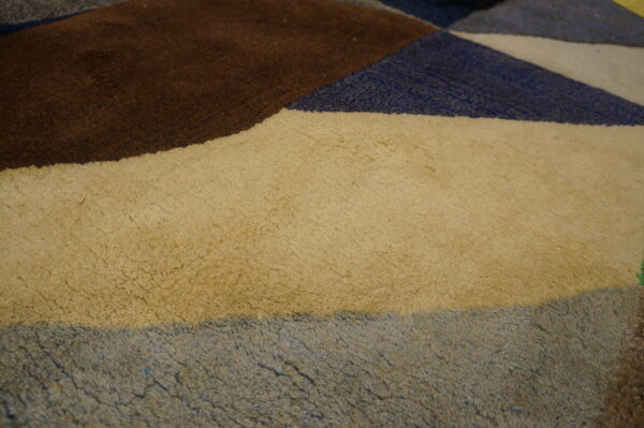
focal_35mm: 27
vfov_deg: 47.9
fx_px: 483
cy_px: 214
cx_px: 322
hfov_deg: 67.4
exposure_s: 1/60
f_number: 4
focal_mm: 18
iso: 500
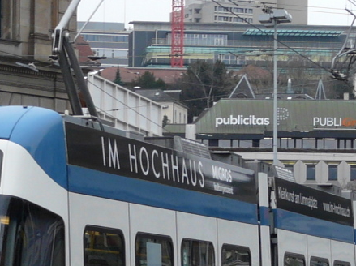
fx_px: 1356
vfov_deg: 11.2
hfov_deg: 14.9
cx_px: 116
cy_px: 214
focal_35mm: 132
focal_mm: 9.5
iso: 100
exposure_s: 1/100
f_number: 4
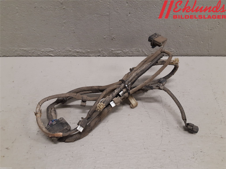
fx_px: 170
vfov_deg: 53.1
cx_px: 113
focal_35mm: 26
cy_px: 84
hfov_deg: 67.3
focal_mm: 3.93
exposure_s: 1/50
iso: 125
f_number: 1.7
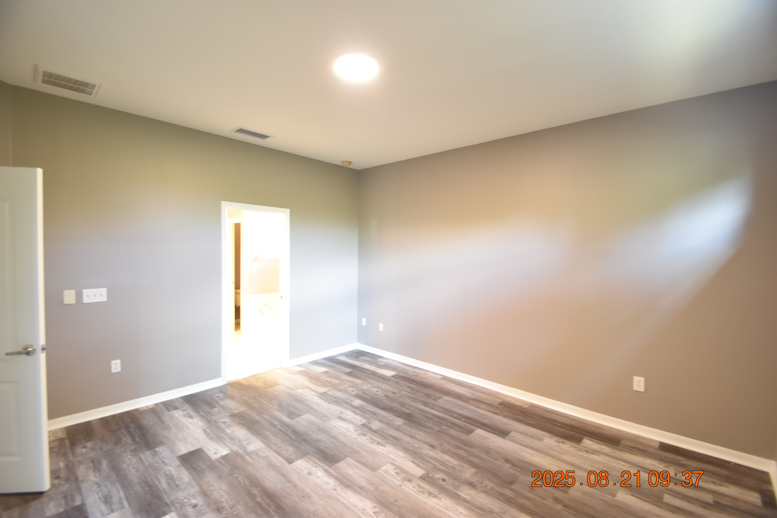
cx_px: 388
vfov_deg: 77.3
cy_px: 259
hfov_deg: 100.4
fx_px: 324
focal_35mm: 15
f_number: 3.5
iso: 800
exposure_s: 1/15
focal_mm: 10
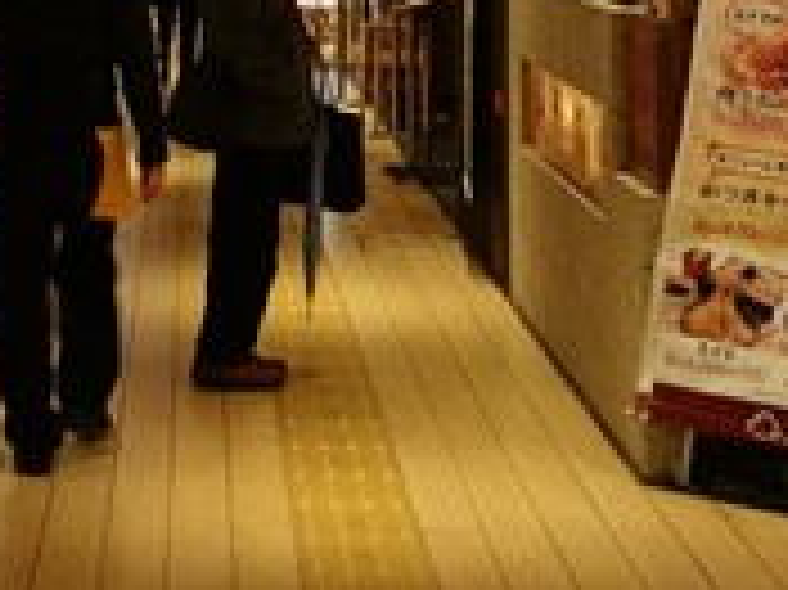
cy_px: -135
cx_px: 77
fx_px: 2525
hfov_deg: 17.5
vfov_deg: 13.0
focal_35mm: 111
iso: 200
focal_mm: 4.5
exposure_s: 1/60
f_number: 2.2
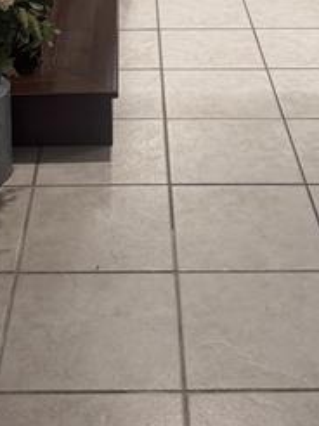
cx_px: 154
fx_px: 923
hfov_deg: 19.6
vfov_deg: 23.6
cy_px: -97
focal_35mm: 75
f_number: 1.78
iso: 200
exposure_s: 1/60
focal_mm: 6.76
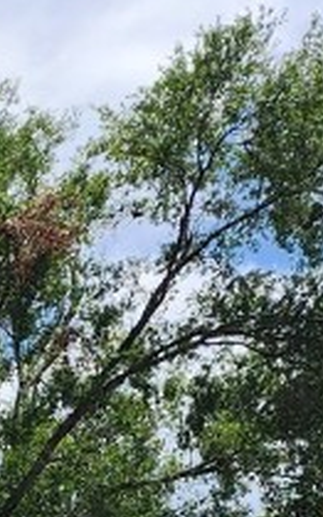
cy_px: 916
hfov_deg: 9.1
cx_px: -619
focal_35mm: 119
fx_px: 1678
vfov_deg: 15.3
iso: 12
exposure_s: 1/968
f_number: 1.8
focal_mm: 6.4
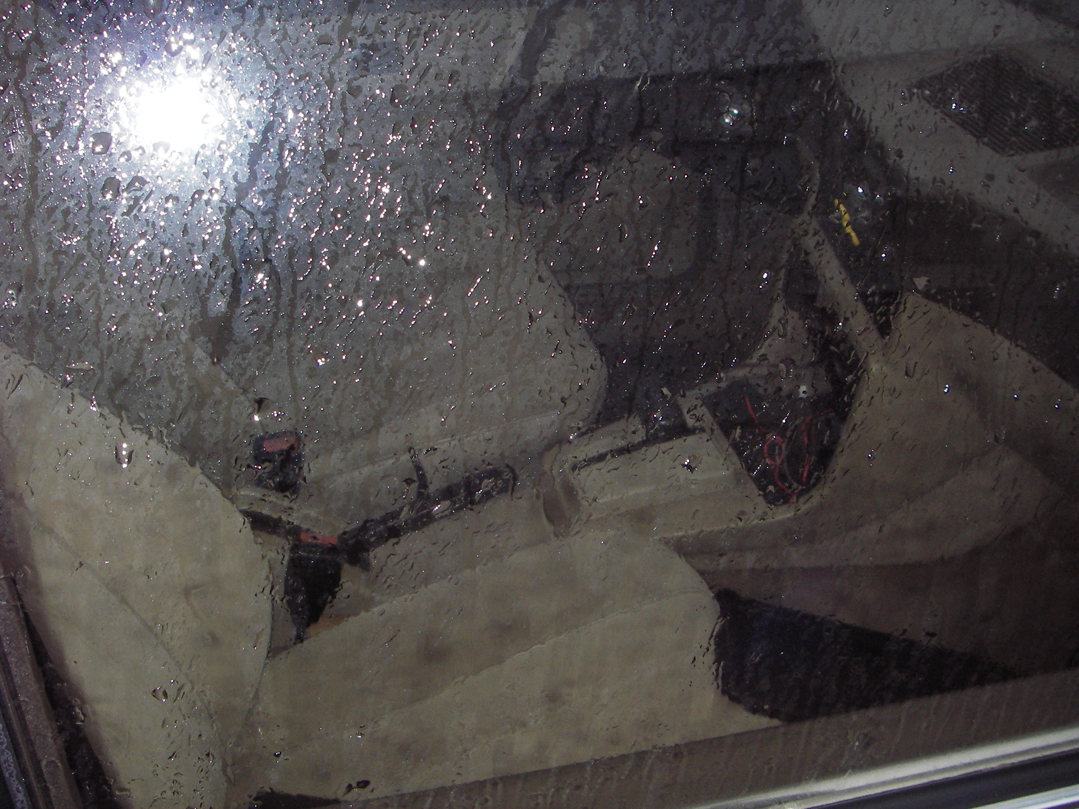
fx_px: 1184
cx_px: 540
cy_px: 404
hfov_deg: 49.0
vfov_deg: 37.7
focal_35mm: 38
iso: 100
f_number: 3.3
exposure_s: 1/30
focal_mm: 6.3
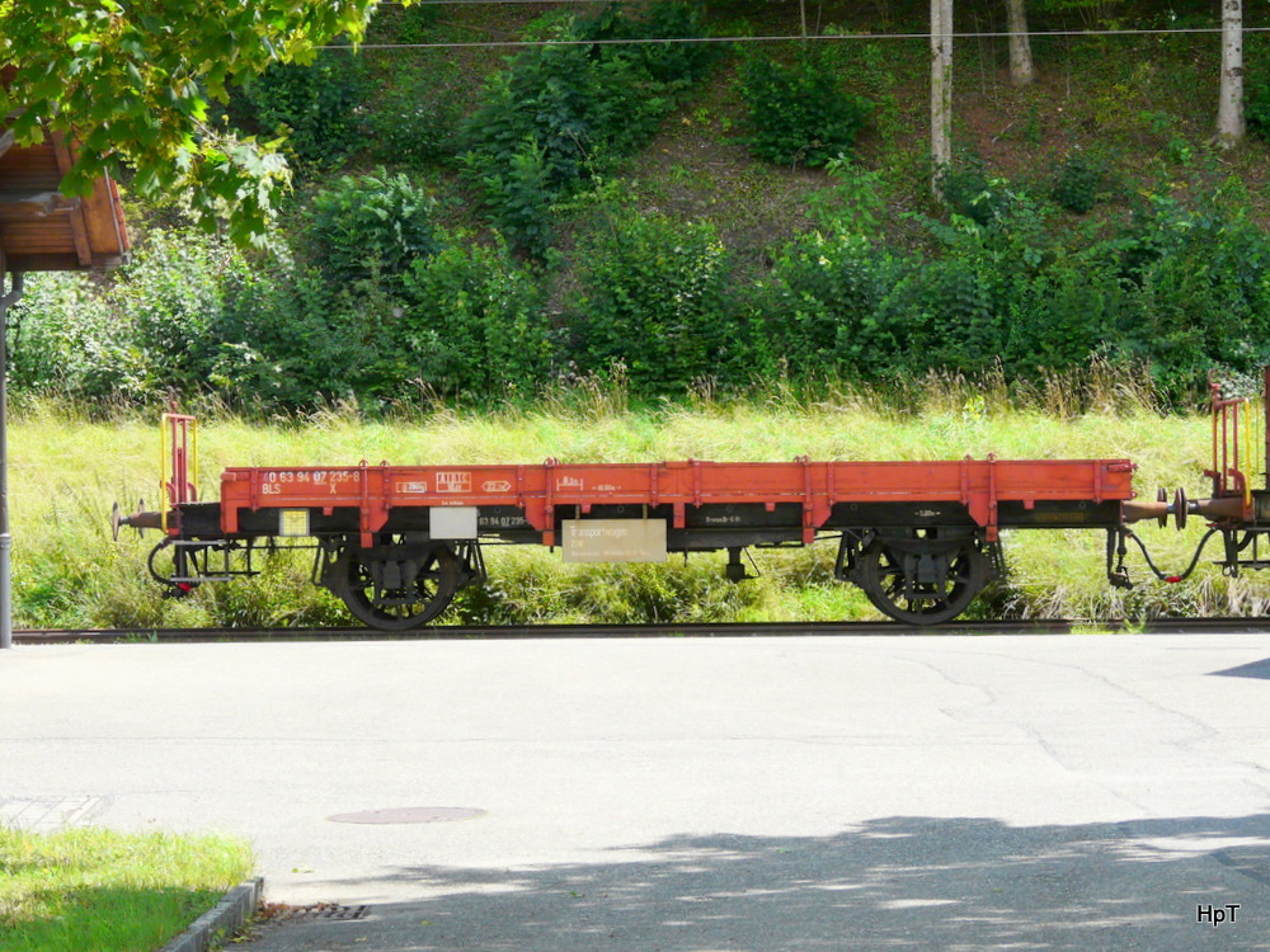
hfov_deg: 17.6
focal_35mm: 112
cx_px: 635
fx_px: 4109
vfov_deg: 13.2
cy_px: 476
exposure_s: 1/250
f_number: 4.5
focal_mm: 18.3
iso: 100
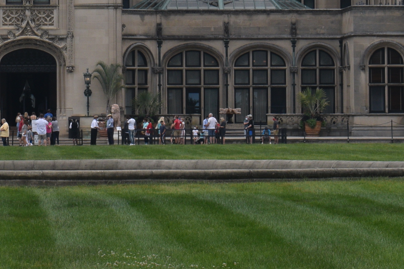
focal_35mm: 312
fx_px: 3500
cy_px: -90
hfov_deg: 6.6
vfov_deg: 4.4
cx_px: 26
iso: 200
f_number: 9
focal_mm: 55
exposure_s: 1/400
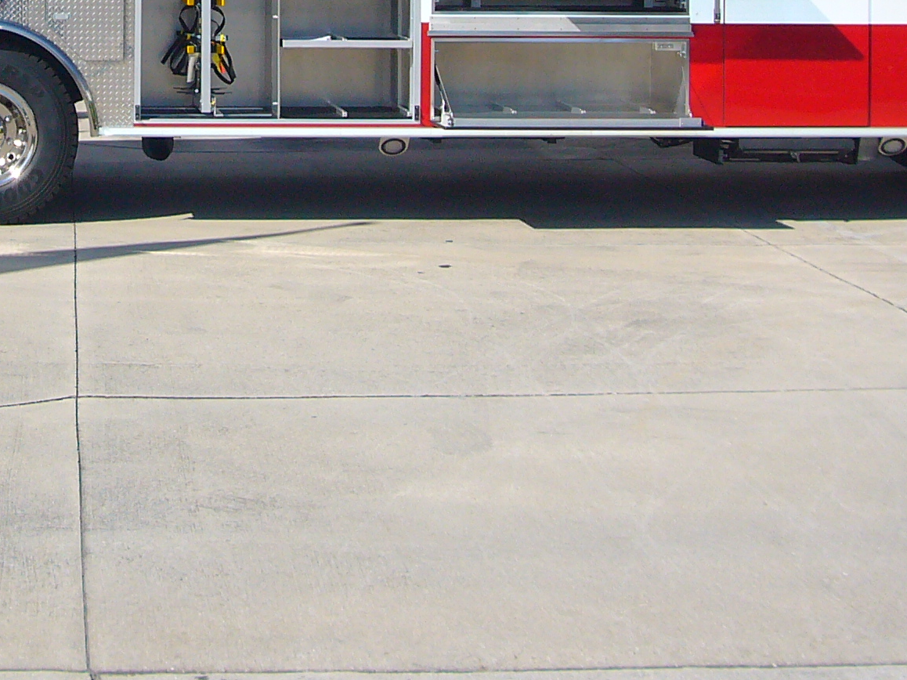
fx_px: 2358
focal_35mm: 90
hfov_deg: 21.2
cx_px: 63
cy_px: -109
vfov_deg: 15.9
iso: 80
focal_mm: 6.1
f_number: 6.3
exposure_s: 1/400
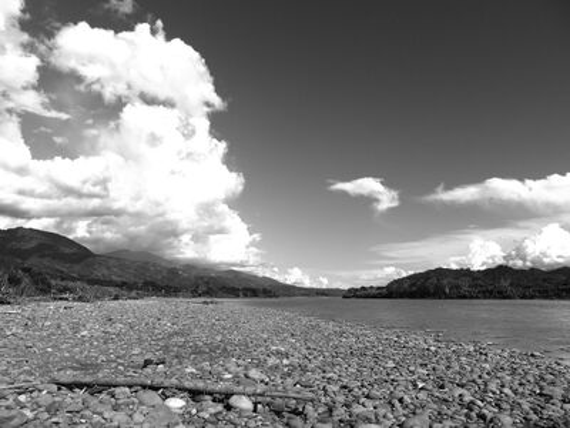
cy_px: 214
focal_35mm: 25
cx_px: 285
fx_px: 412
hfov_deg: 69.4
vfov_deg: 54.9
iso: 160
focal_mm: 4.5
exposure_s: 1/1600
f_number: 3.5
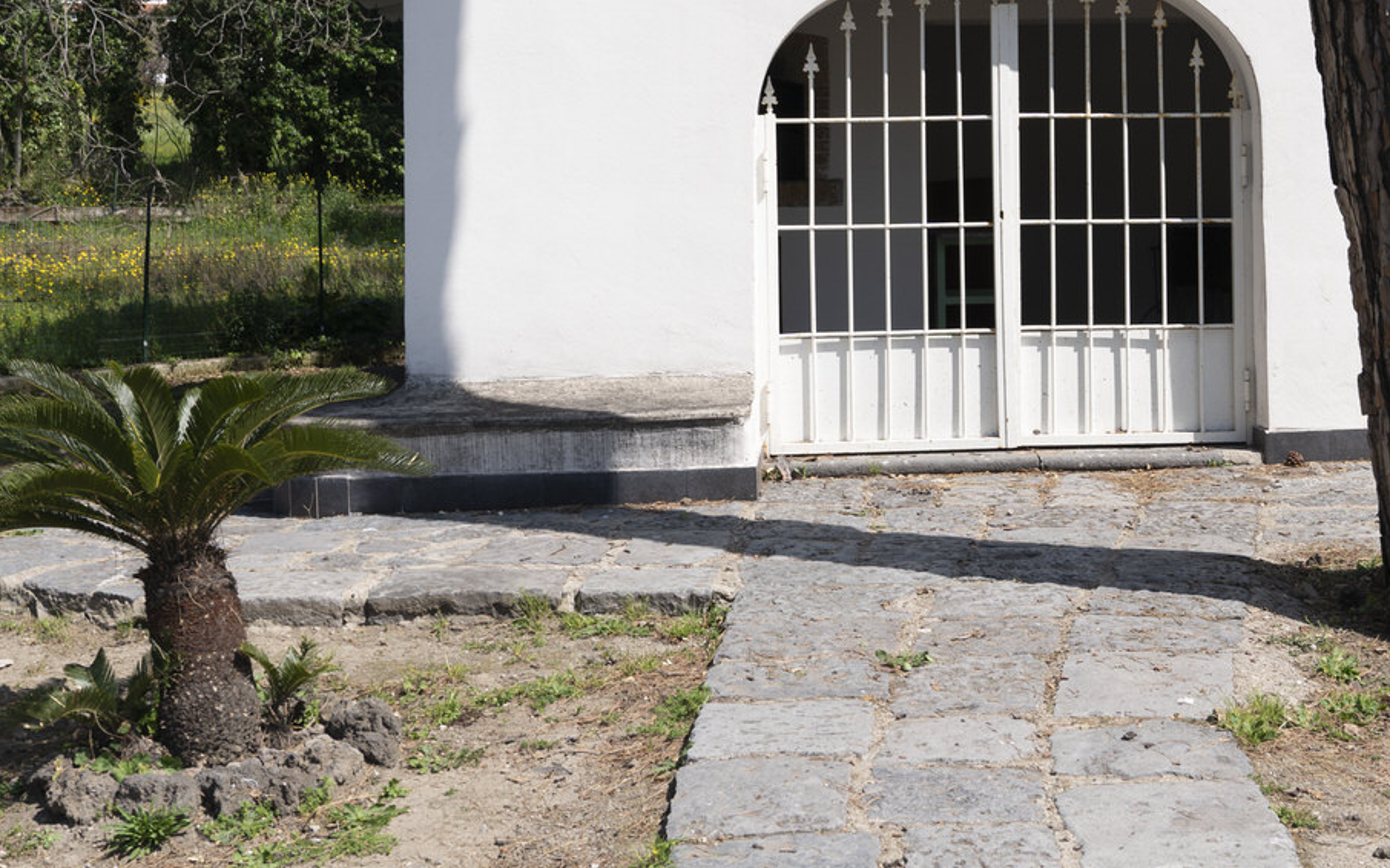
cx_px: 979
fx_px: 2045
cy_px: 79
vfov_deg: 23.3
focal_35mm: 54
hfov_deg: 36.9
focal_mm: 30
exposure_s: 1/160
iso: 50
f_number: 7.1
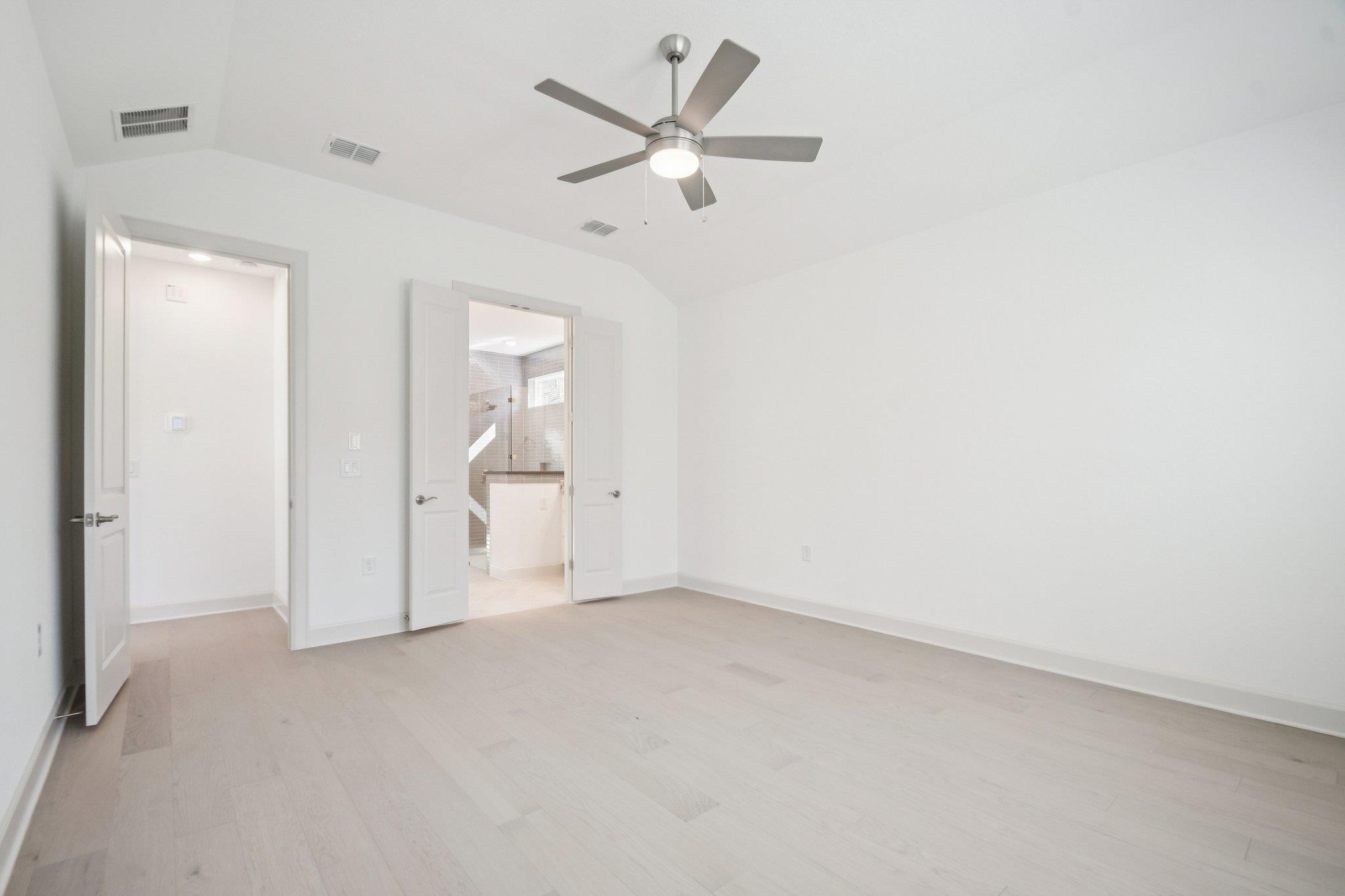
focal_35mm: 15
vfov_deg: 77.3
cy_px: 448
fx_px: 560
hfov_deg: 100.4
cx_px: 672
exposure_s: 1/25
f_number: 8
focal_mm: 10
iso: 400
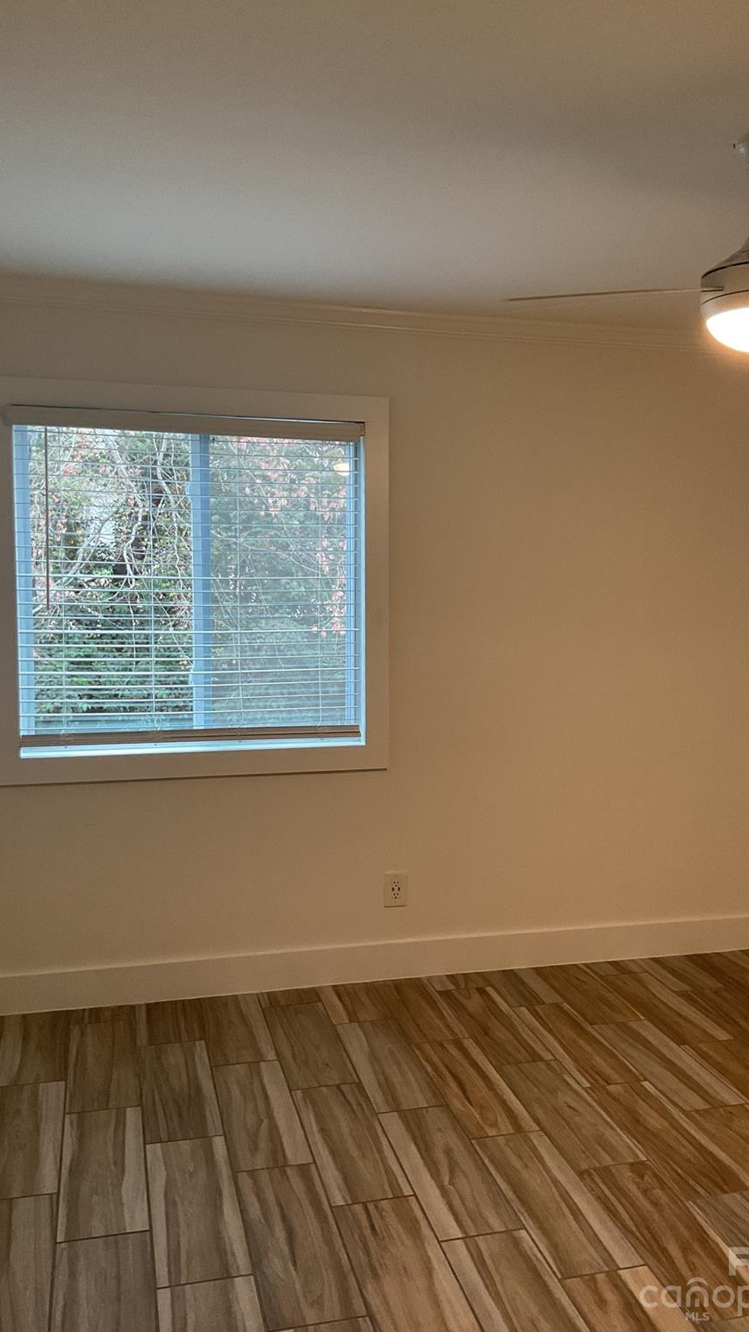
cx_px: 413
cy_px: 666
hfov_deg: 36.6
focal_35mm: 32
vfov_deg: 61.0
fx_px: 1130
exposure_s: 1/60
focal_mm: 3
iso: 125
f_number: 1.8
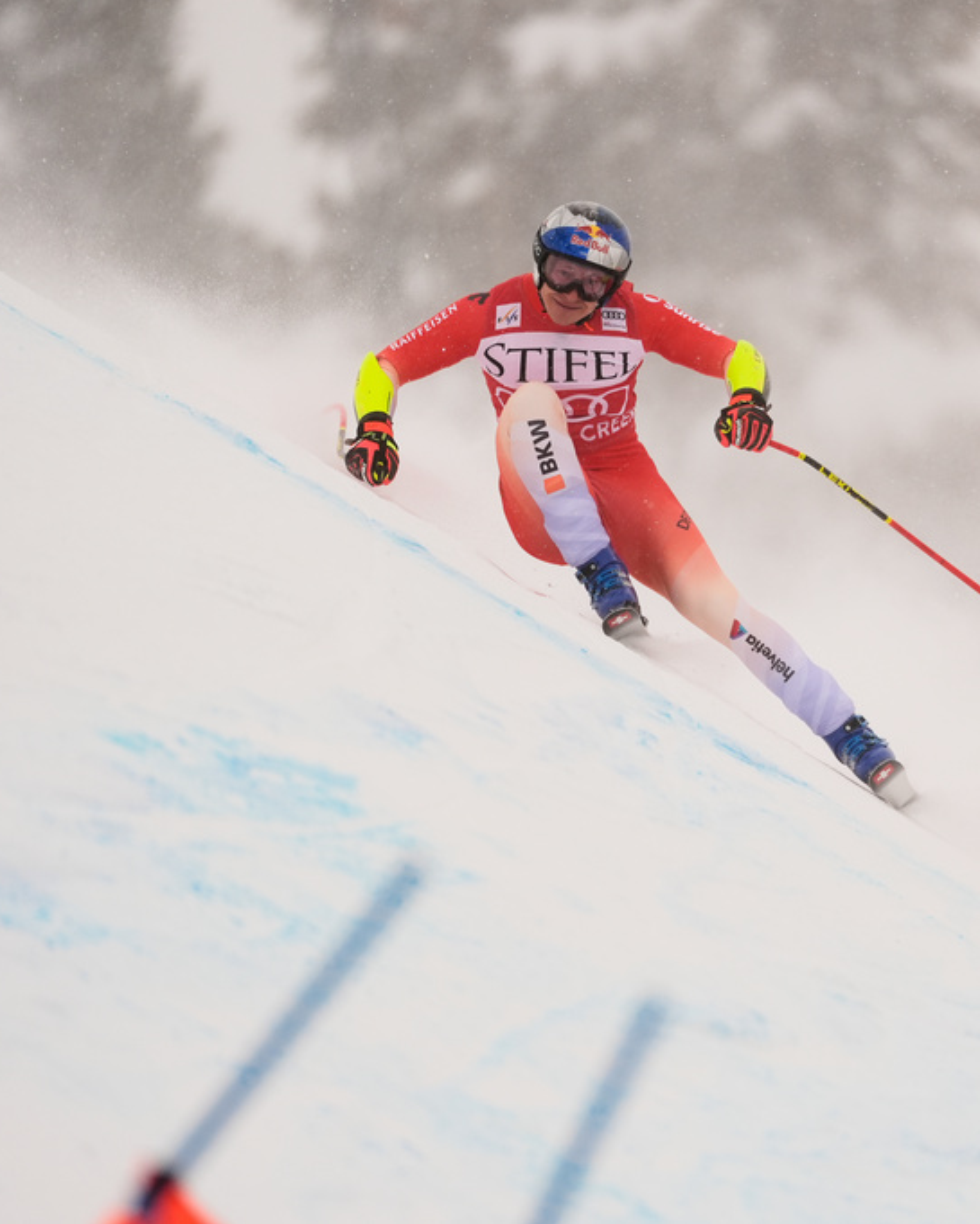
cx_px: 851
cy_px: 612
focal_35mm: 847
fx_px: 30701
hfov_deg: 1.8
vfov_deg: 2.3
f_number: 4
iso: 500
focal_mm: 600
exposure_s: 1/6400
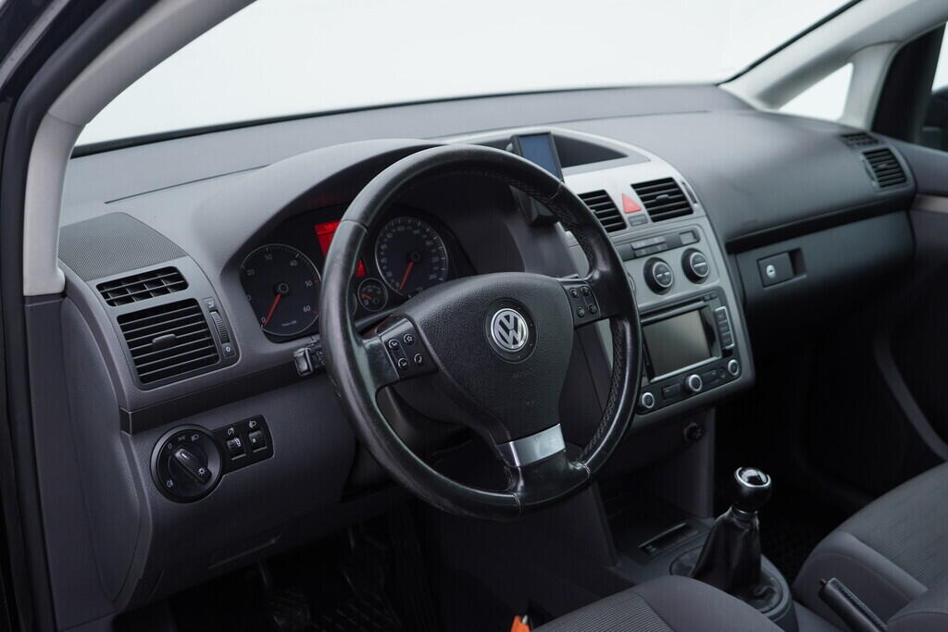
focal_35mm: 36
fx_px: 948
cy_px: 316
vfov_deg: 36.9
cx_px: 474
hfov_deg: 53.1
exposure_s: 1/50
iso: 125
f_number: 3.2
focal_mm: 24
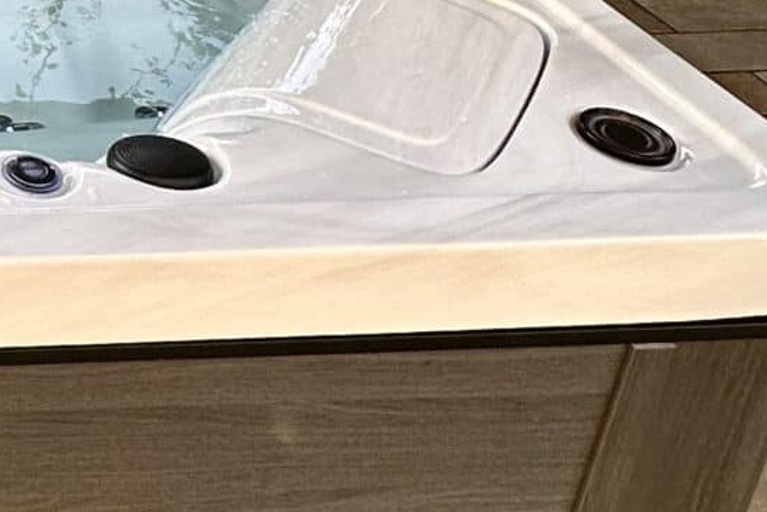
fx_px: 1470
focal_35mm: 69
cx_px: -462
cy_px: -306
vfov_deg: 17.3
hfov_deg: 22.5
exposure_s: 1/99
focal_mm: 2.22
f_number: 2.2
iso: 50
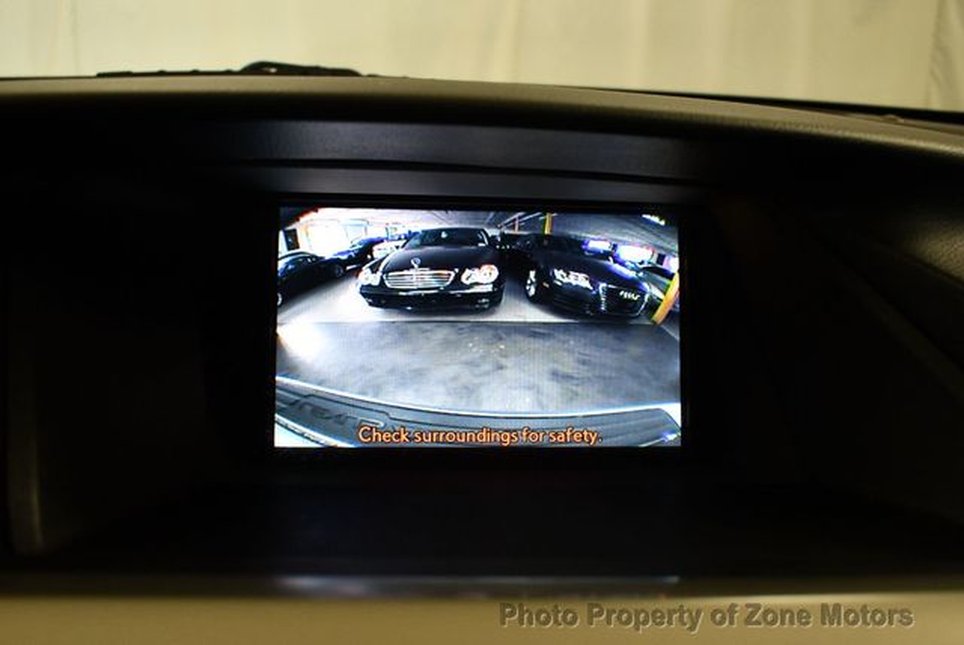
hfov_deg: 53.1
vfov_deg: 36.9
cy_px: 322
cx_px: 482
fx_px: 965
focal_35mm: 36
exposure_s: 1/160
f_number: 3.5
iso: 800
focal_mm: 18
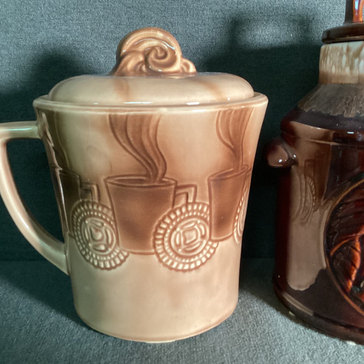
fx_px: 440
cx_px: 162
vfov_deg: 44.9
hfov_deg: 44.9
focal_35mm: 37
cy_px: 181
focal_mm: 3.3
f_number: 2.4
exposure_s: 1/40
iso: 400
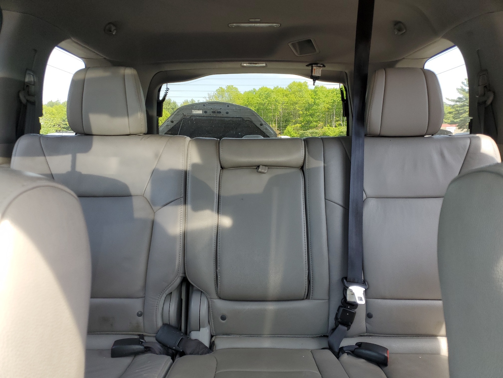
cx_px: 252
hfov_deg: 67.3
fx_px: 378
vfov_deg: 53.1
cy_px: 189
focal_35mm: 26
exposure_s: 1/127
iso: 50
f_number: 1.5
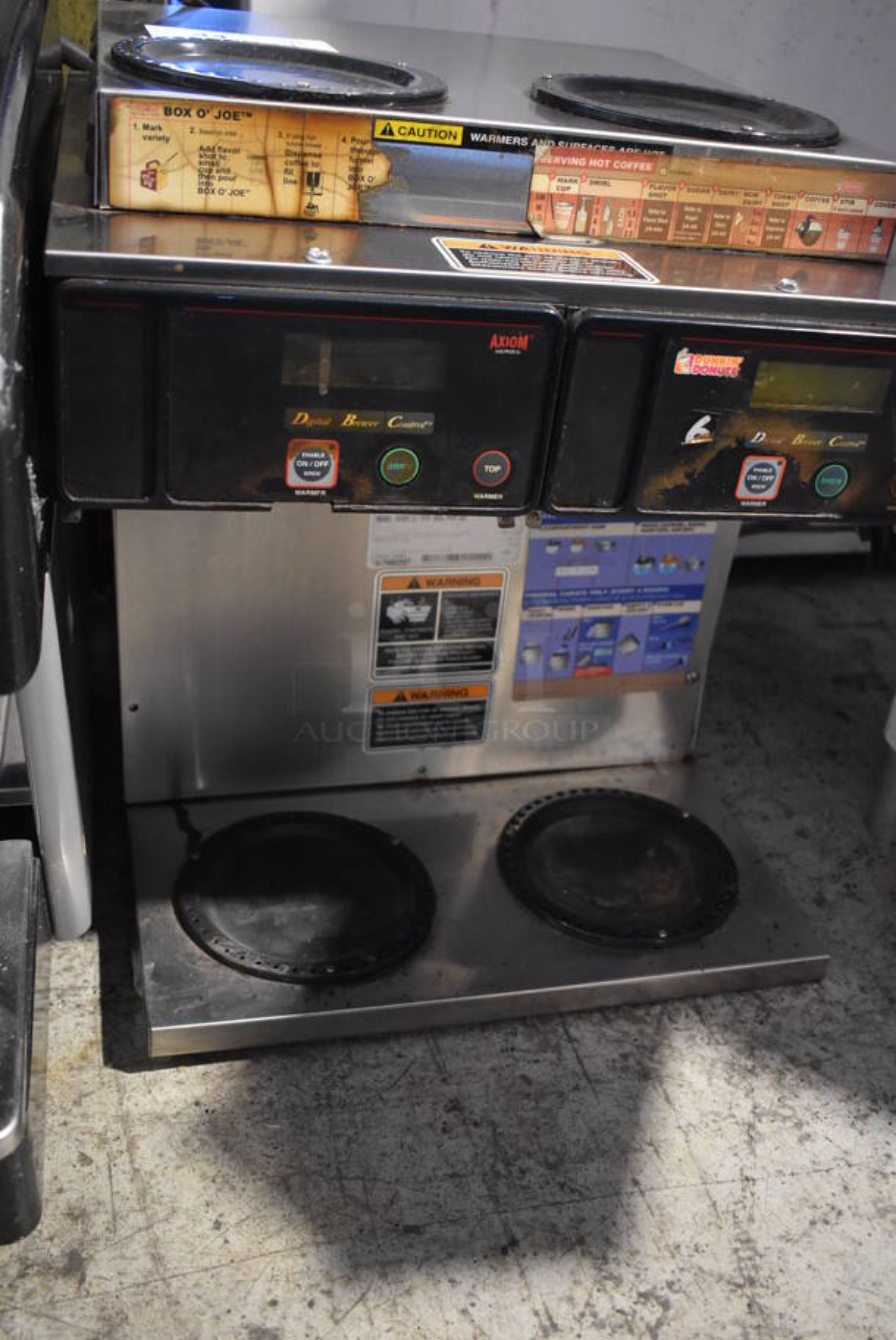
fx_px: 1286
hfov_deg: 38.4
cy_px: 670
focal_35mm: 34
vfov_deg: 55.1
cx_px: 448
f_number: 3.8
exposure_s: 1/30
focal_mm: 23
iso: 3200
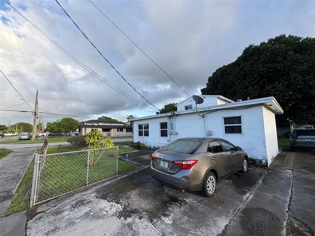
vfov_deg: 85.7
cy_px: 118
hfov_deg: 102.1
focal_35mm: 14
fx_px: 127
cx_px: 158
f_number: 2.2
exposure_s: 1/445
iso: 40
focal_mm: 2.22
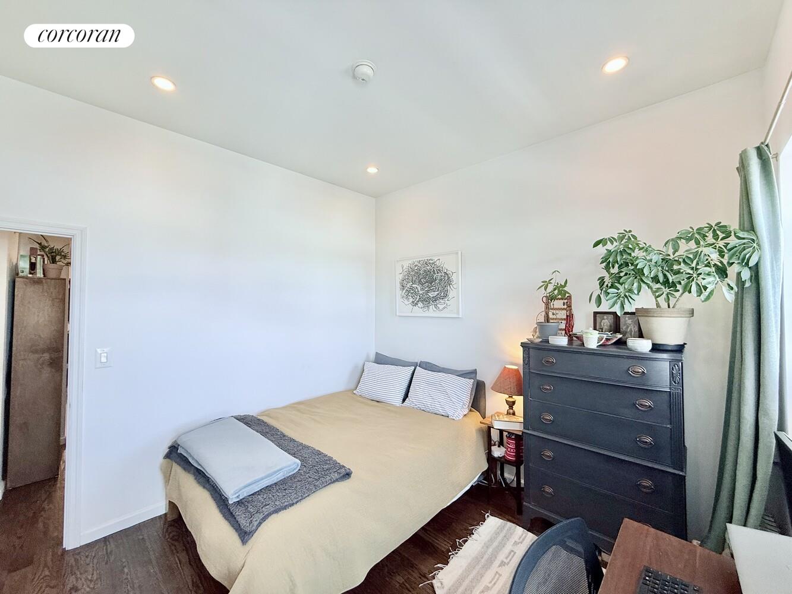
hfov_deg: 102.1
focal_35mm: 14
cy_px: 297
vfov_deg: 85.7
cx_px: 396
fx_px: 320
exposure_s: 1/99
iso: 100
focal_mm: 2.22
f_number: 2.2
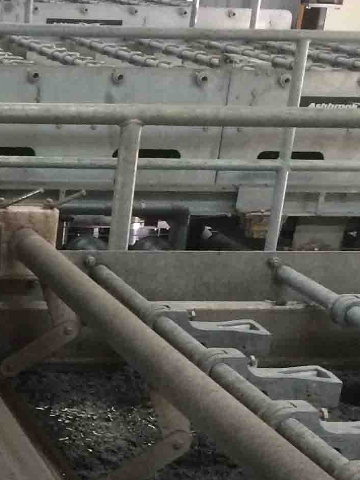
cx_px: -165
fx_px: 1387
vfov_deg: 19.2
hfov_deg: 13.9
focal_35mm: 100
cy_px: 466
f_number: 2.2
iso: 200
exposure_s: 1/30
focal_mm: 4.15
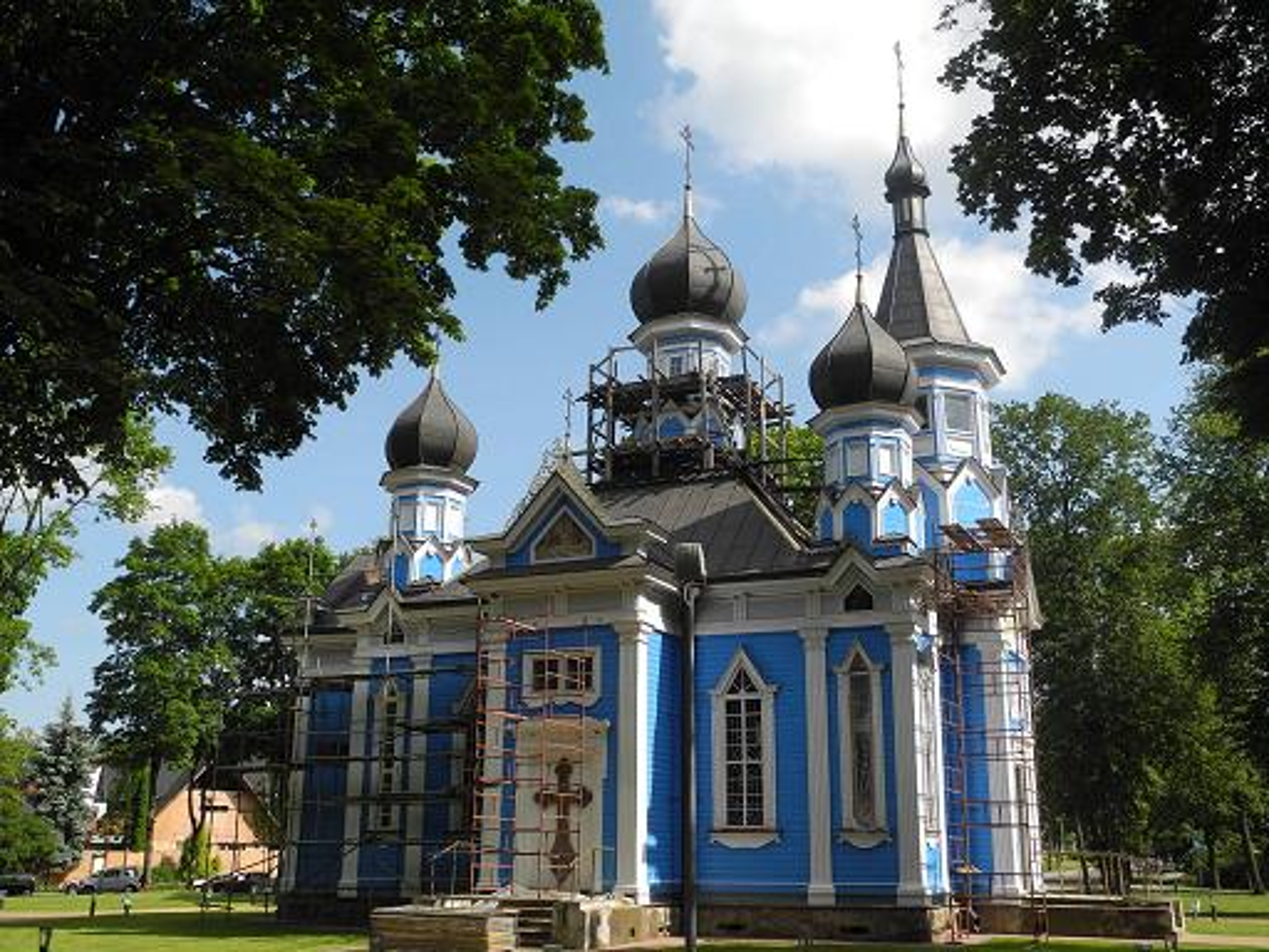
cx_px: 634
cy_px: 476
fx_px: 1393
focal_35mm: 38
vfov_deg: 37.7
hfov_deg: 49.0
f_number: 3.5
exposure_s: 1/800
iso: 100
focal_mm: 8.1
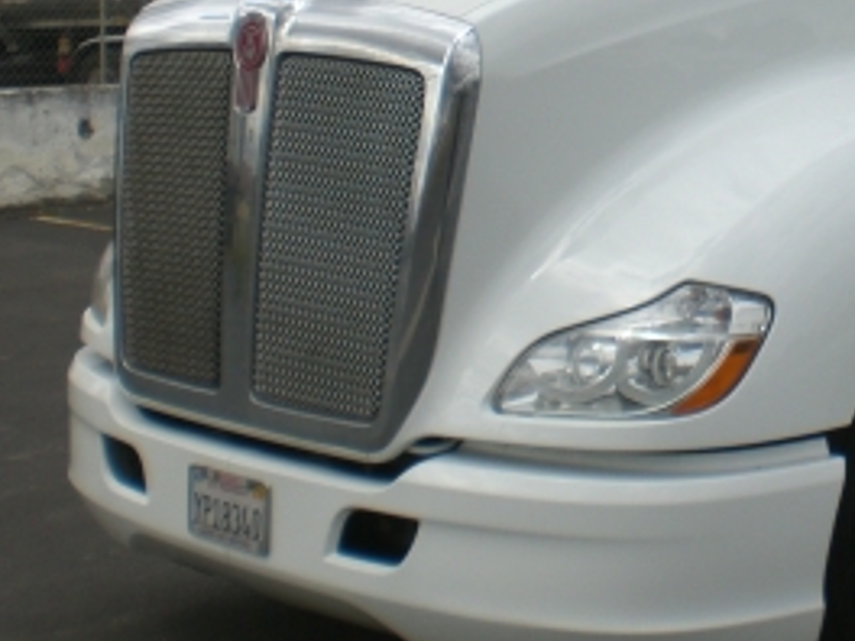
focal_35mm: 92
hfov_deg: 20.1
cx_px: 991
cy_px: 0
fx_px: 2272
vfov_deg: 15.8
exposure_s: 1/500
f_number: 4.4
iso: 50
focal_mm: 6.3
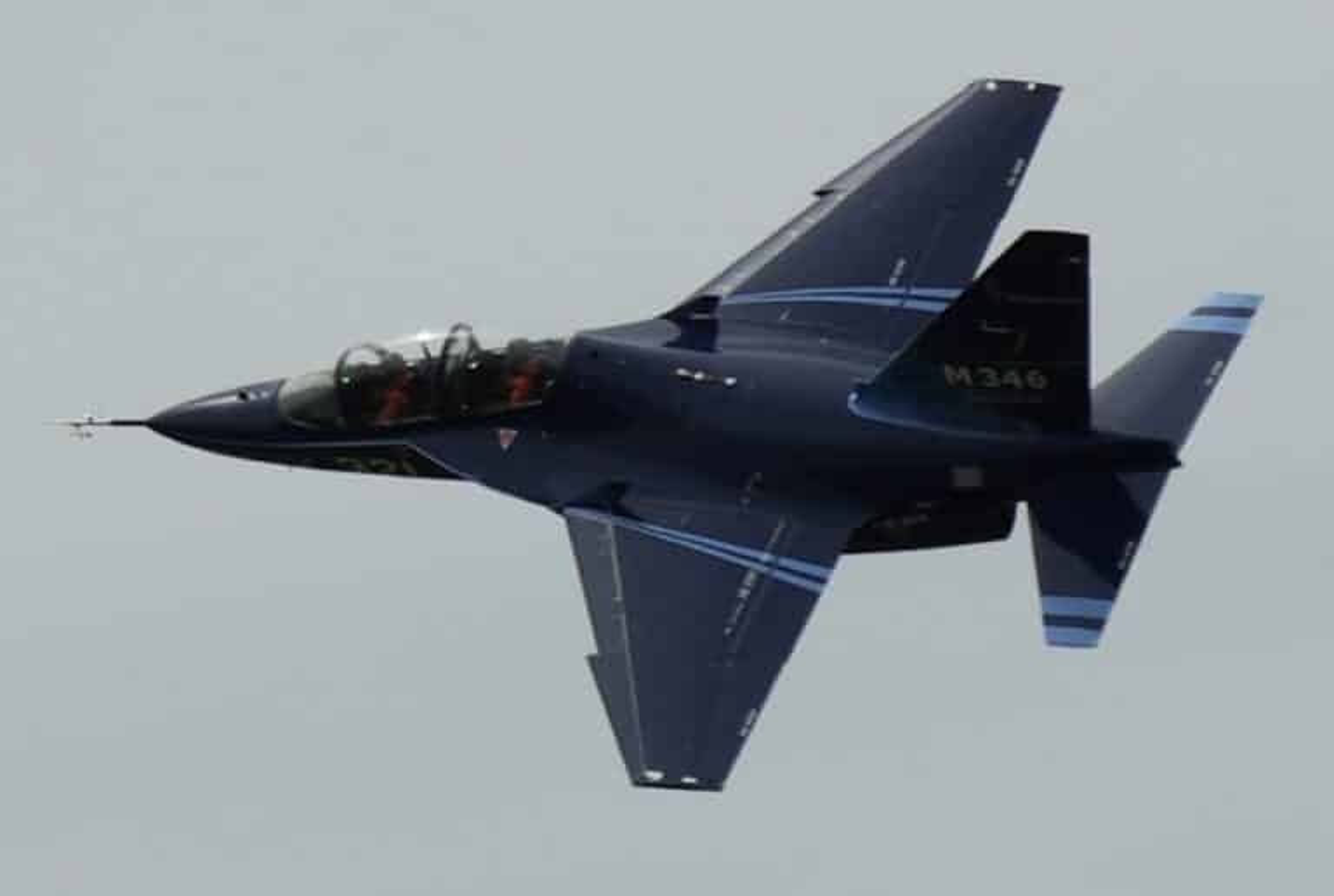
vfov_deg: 4.6
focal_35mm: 300
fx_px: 11143
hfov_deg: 6.9
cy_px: 448
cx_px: 667
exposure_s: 1/500
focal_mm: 200
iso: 100
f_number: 9.5
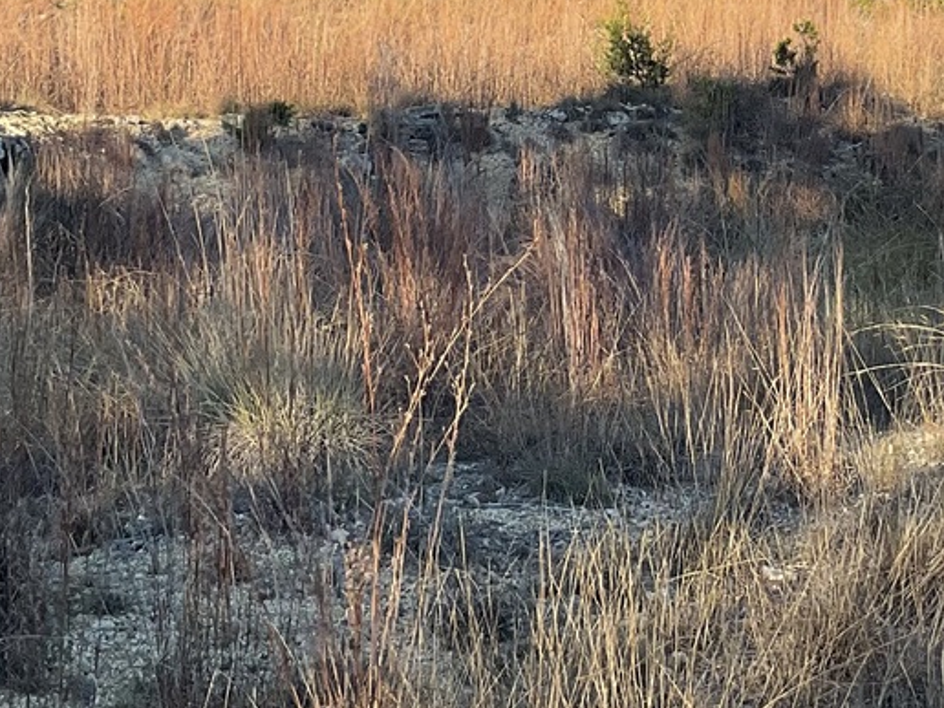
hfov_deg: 24.0
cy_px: 5
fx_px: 2209
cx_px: 653
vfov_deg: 17.8
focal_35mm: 81
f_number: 1.8
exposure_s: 1/869
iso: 16
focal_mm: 3
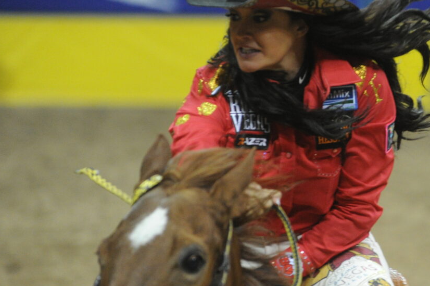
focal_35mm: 307
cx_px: 392
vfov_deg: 4.5
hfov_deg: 6.7
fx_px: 3663
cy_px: 150
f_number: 2.8
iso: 5000
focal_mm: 165
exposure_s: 1/640
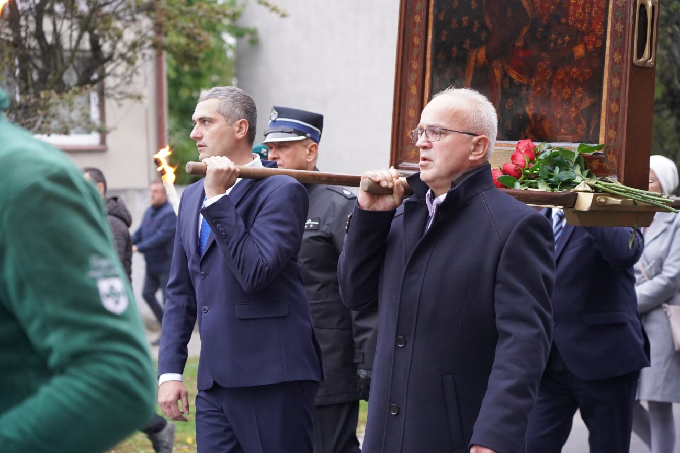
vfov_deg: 17.3
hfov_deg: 25.7
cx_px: 340
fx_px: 1492
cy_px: 226
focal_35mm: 79
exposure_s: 1/160
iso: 2500
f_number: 4
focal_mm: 79
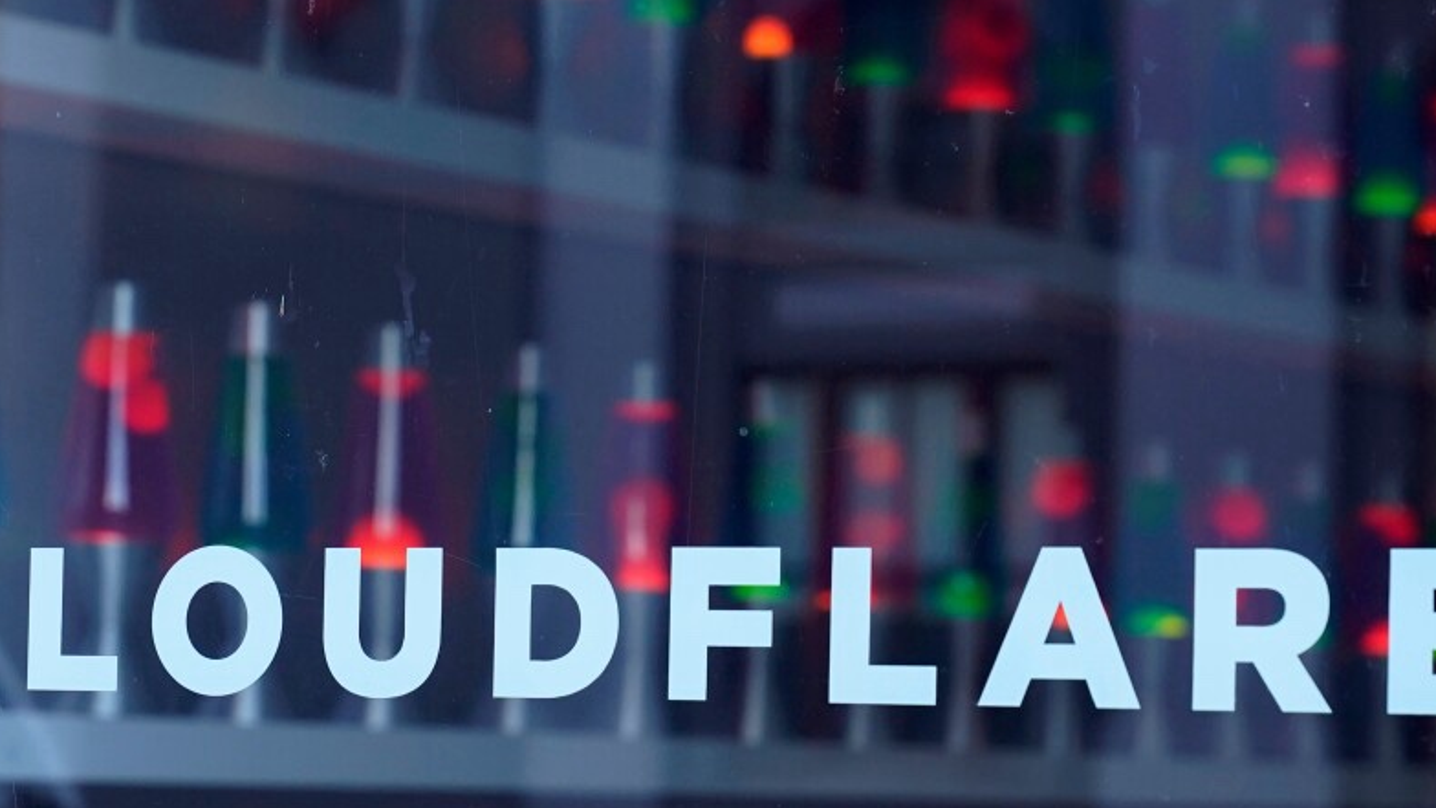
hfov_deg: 15.4
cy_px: 554
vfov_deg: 8.7
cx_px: 421
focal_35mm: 139
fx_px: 5293
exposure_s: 1/160
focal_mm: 70
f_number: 4
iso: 800
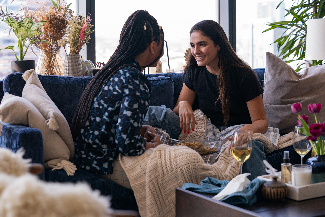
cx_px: 162
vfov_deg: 19.5
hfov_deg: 28.8
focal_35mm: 70
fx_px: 632
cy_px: 108
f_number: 4.5
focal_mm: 70
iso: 1000
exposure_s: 1/200
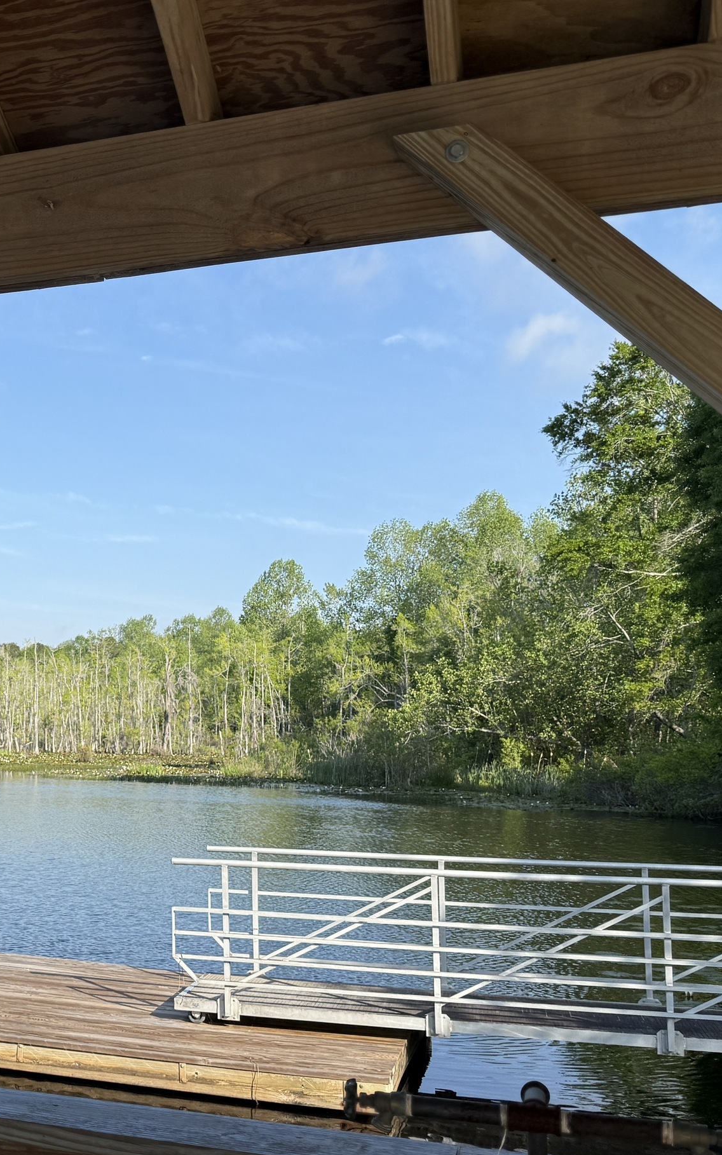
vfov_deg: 46.2
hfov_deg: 27.8
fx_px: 1353
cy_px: 620
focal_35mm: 43
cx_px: -29
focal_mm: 6.76
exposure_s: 1/3279
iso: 80
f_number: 1.78
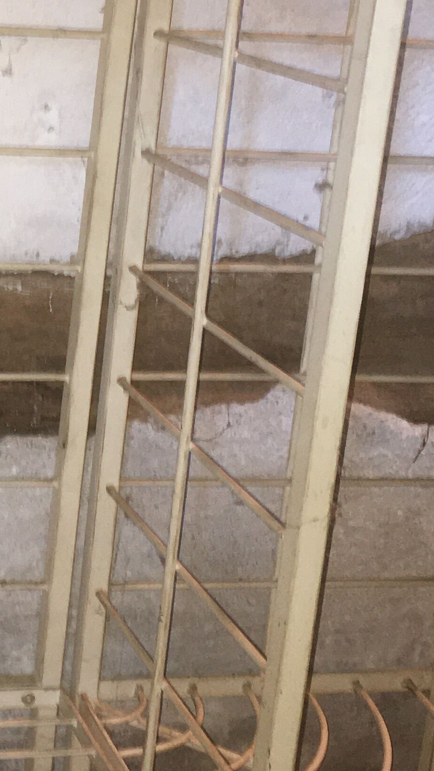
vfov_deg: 27.1
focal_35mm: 78
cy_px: 295
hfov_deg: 14.8
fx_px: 1595
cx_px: -141
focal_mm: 4.15
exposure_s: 1/17
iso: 64
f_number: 2.2
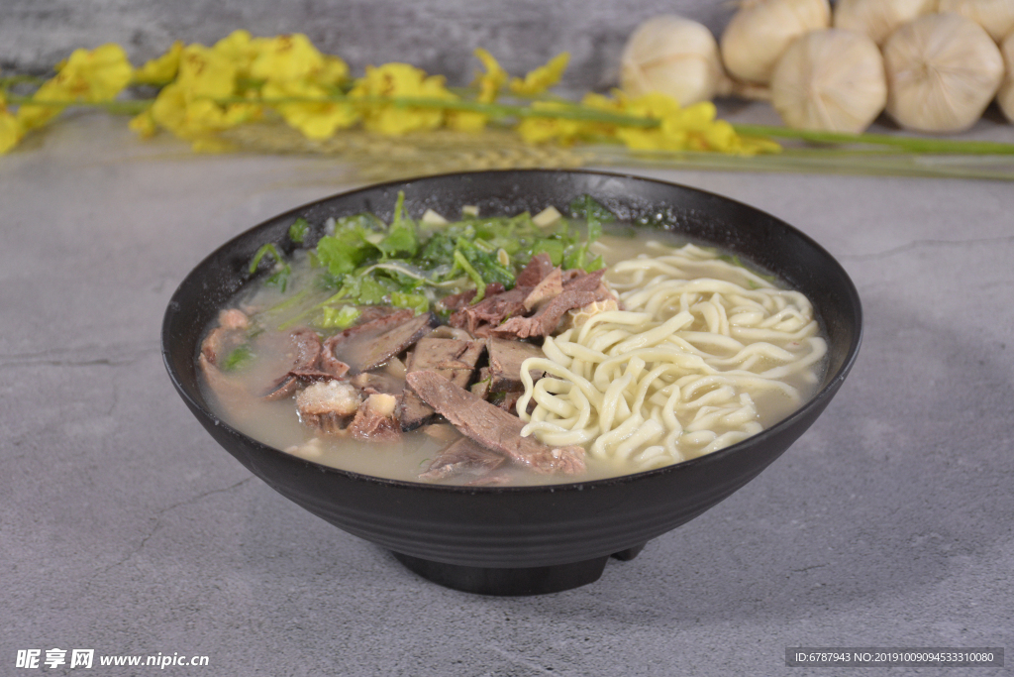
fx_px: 2535
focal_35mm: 90
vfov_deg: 15.2
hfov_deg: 22.6
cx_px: 507
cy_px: 338
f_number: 6.3
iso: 1250
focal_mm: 60
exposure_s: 1/160
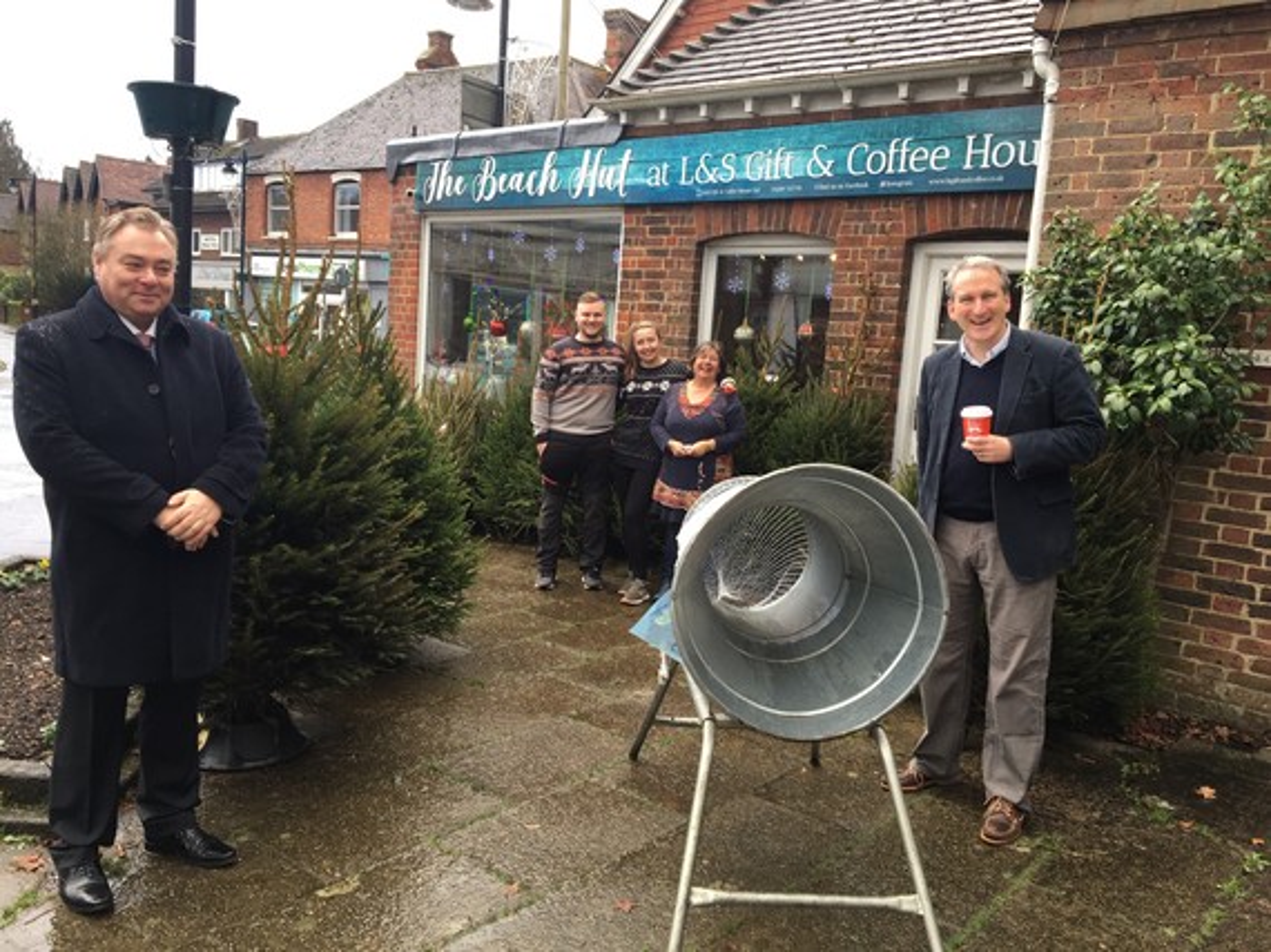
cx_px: 636
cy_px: 476
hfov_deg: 61.7
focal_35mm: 29
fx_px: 1064
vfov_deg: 48.2
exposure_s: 1/100
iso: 32
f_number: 2.2
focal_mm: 4.15
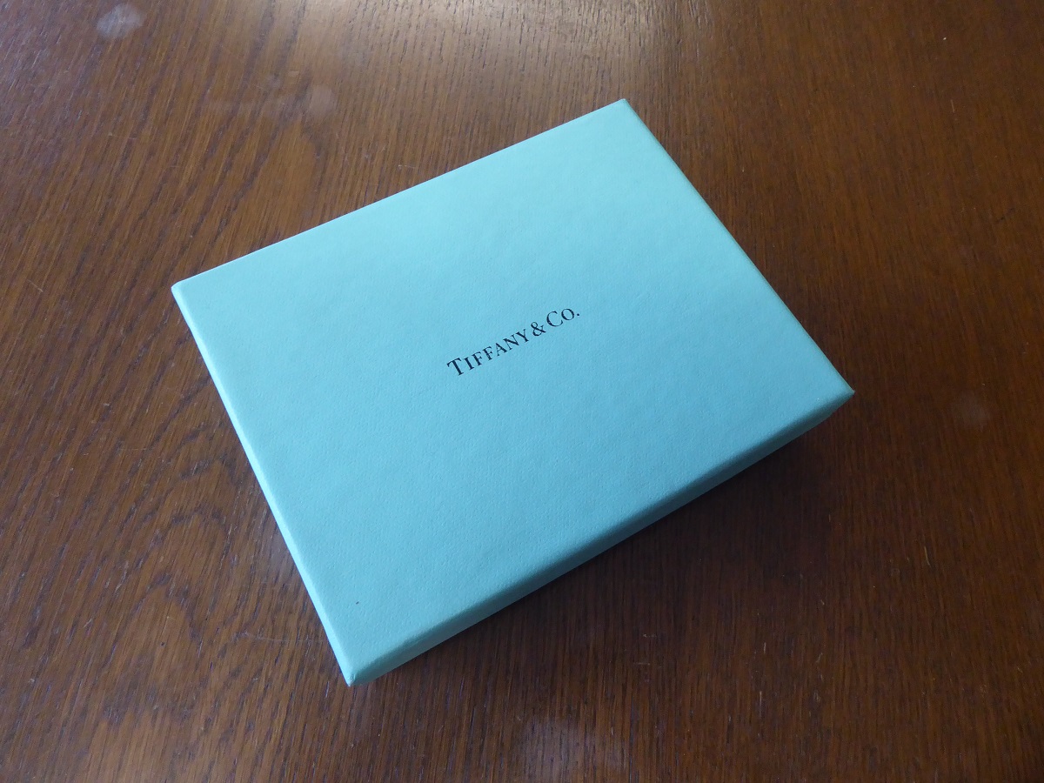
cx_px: 522
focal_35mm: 24
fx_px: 724
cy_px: 392
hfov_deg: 71.6
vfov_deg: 56.8
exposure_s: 1/30
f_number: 4.5
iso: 400
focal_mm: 4.3
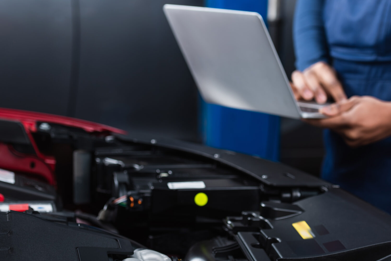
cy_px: 179
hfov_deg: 14.2
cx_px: 194
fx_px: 1564
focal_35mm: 144
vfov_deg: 9.5
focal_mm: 92
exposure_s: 1/200
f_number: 4
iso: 64
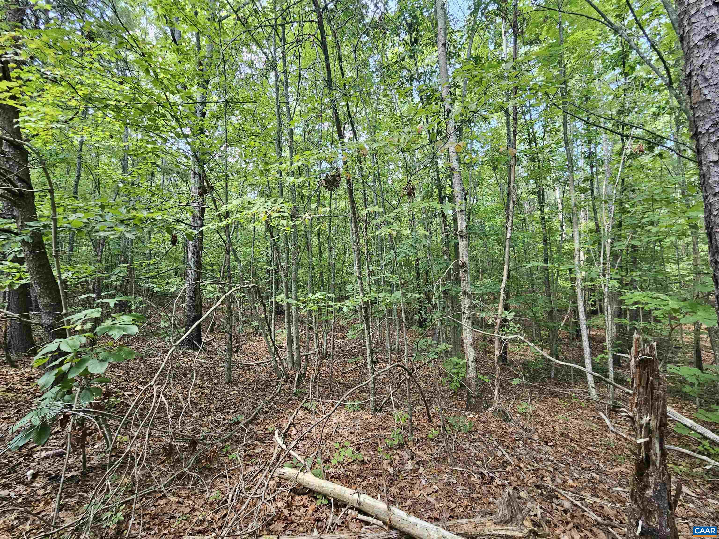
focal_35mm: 13
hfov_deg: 106.2
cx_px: 360
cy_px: 270
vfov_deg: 89.9
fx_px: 270
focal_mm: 2.2
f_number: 2.2
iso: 100
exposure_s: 1/60
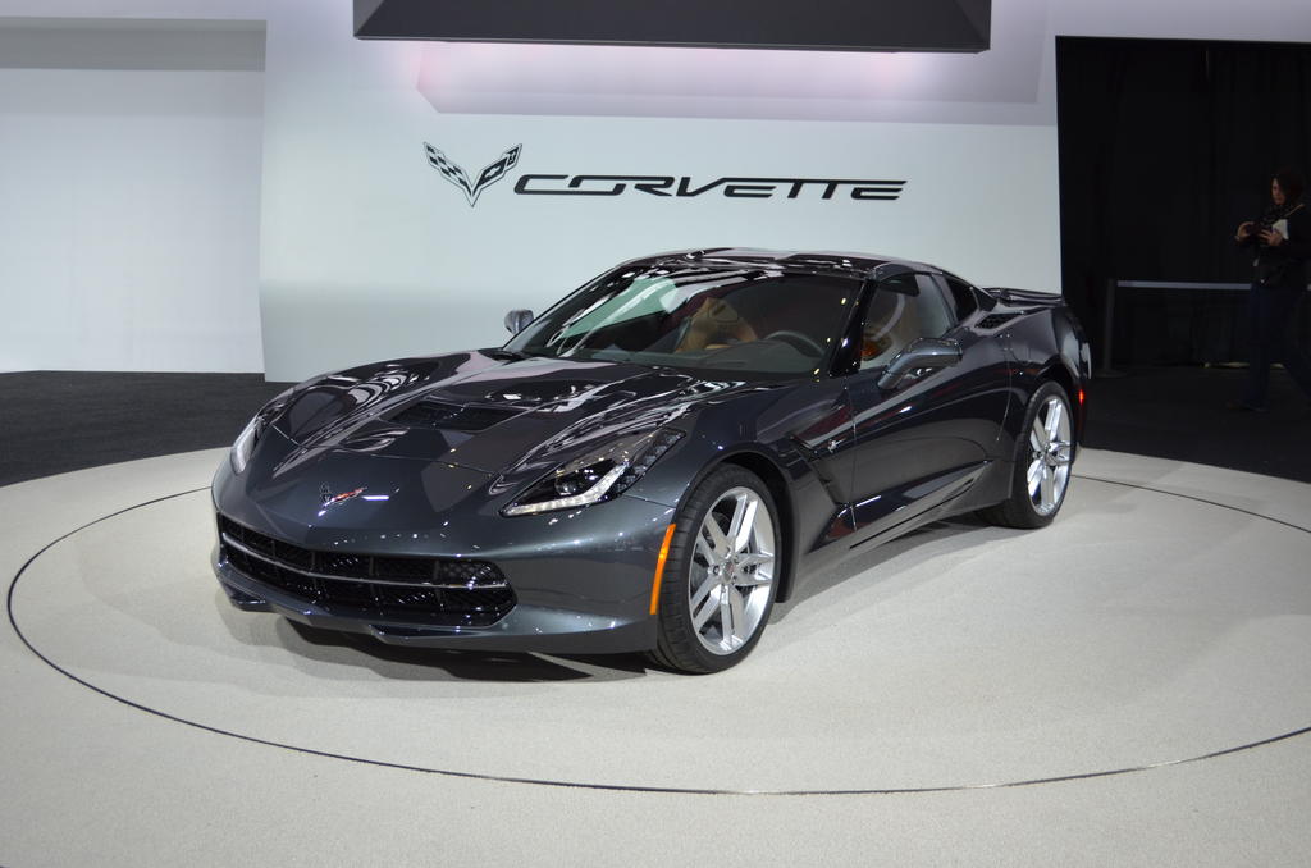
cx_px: 656
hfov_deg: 45.0
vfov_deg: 30.7
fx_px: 1581
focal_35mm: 44
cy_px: 434
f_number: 4.5
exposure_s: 1/125
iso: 500
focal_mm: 29
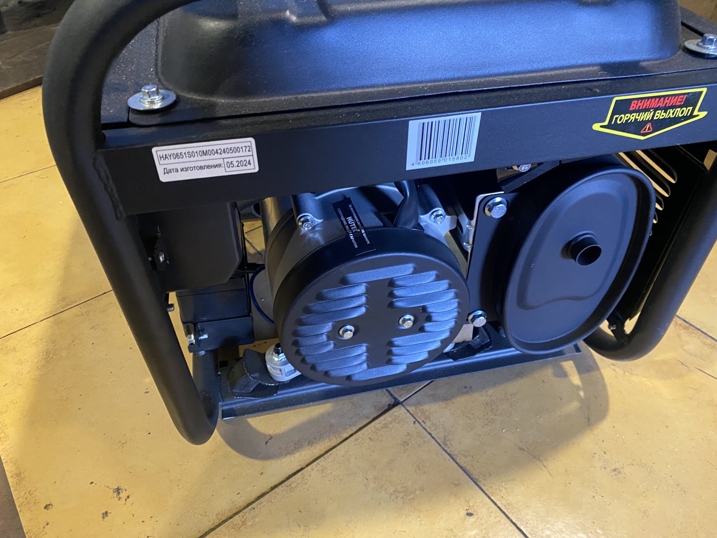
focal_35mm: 26
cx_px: 358
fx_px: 539
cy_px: 269
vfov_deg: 53.1
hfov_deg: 67.3
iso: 640
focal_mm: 4.25
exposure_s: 1/40
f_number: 1.8
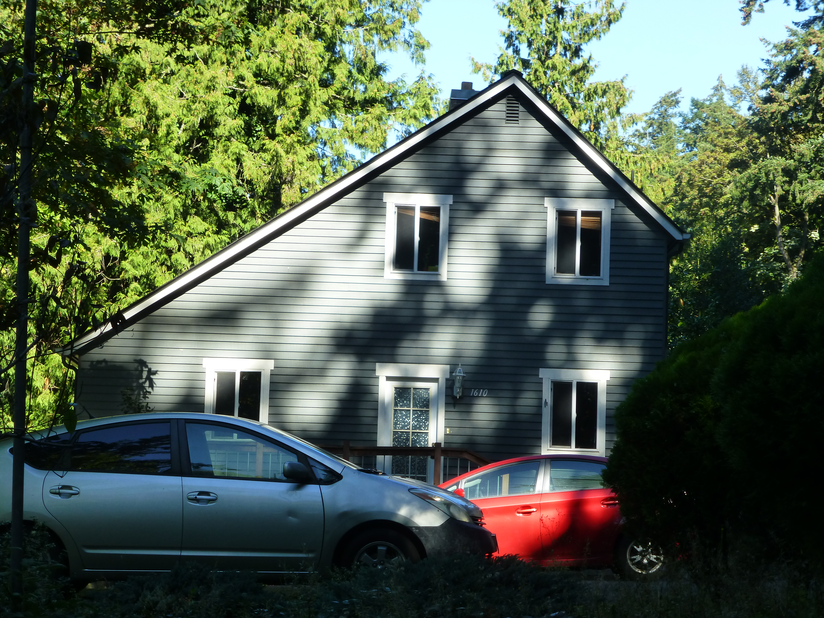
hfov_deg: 19.3
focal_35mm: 102
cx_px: 412
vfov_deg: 14.5
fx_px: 2428
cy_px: 309
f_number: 5.3
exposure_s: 1/160
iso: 160
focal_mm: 18.2
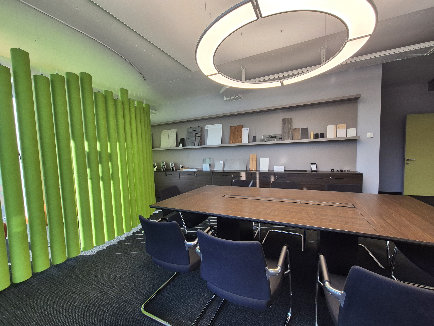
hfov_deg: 106.2
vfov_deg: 89.9
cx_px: 217
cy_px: 163
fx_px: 163
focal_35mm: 13
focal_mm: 2.2
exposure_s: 1/50
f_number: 2.2
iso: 80
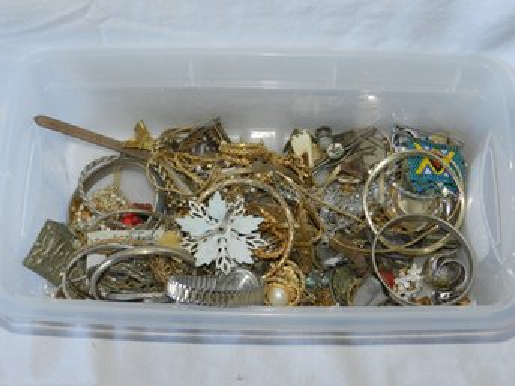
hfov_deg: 36.2
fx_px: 788
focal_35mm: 53
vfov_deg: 27.5
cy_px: 193
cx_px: 258
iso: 200
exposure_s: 1/30
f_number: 4.4
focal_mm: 9.4
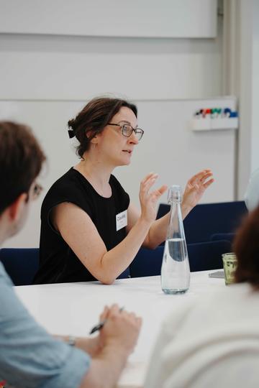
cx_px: 130
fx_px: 1133
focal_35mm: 105
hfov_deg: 13.0
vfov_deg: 19.5
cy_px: 194
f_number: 4
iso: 1600
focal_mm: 105
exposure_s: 1/125
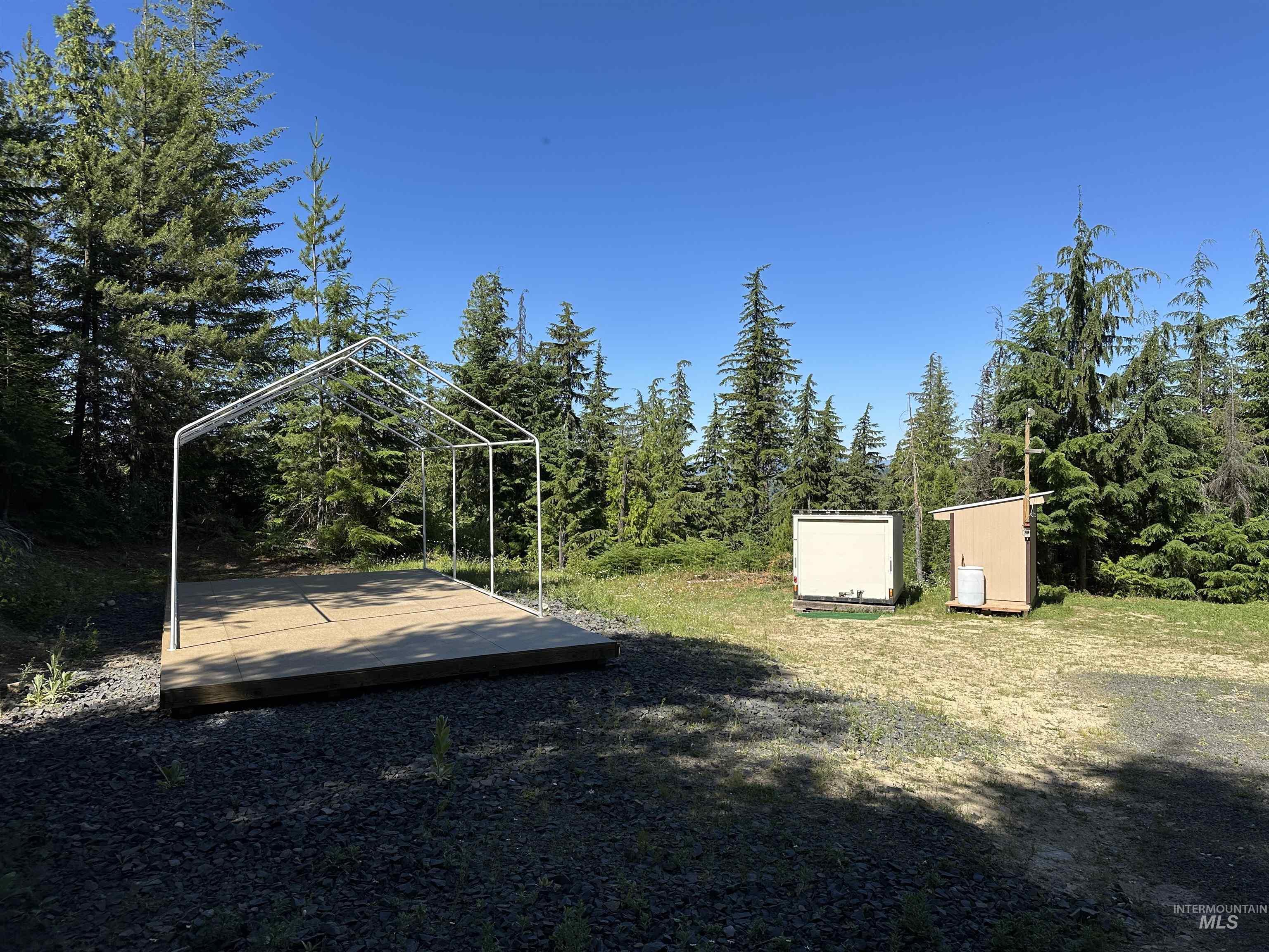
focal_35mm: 24
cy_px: 476
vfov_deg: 56.8
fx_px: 880
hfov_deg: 71.6
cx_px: 634
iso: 80
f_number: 1.78
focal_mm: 6.86
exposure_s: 1/3597
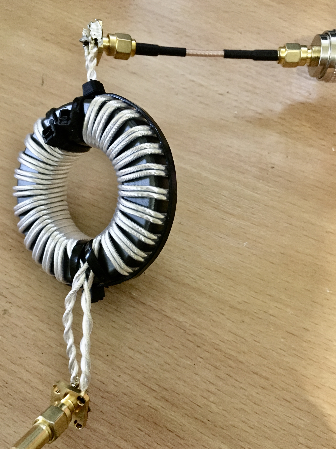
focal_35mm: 31
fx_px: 401
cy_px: 226
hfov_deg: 45.4
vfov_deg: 58.4
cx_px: 157
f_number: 2.2
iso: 400
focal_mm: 4.15
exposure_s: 1/17
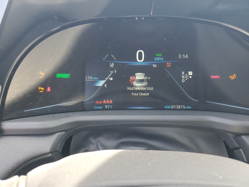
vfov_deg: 53.1
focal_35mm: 26
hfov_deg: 67.3
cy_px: 94
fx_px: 187
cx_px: 124
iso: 92
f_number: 1.5
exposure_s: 1/60.2
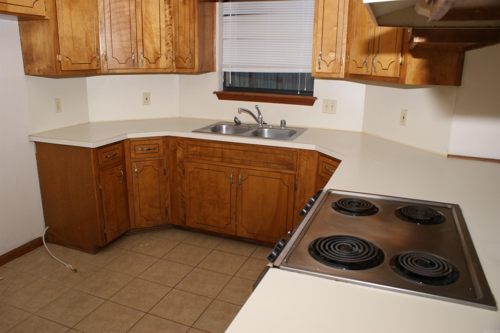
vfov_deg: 47.9
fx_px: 375
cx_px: 250
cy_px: 166
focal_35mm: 27
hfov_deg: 67.4
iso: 200
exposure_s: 1/60
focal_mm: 18
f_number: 5
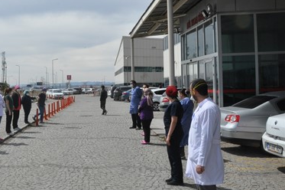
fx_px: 372
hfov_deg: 39.4
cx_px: 37
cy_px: 85
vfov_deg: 28.6
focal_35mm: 47
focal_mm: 18
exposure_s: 1/800
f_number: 14
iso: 800
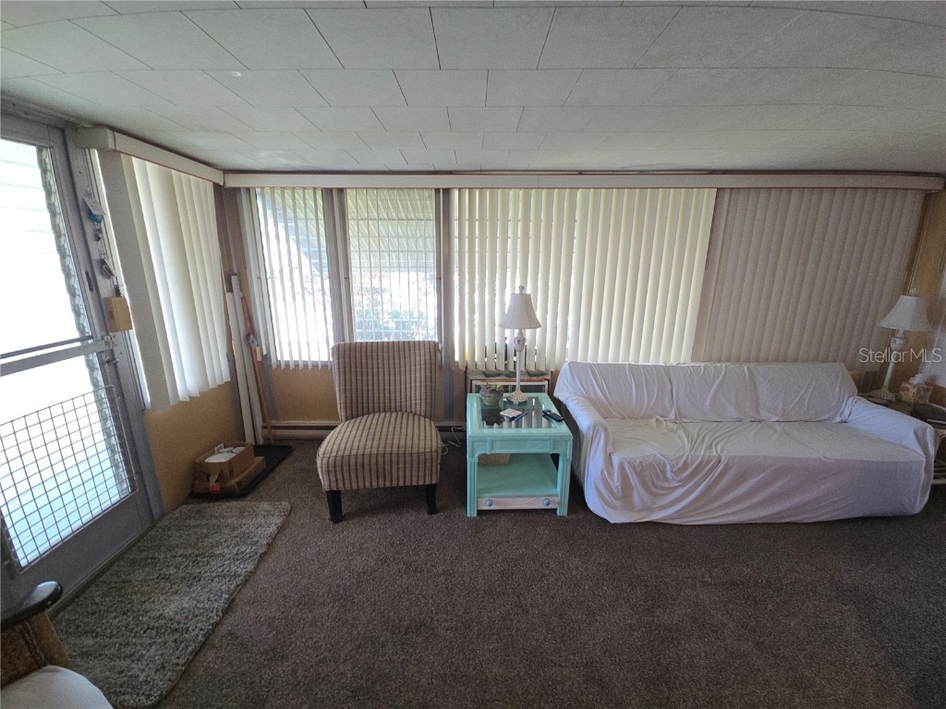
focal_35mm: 13
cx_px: 473
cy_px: 354
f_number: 2.2
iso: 125
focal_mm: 2.2
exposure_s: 1/60
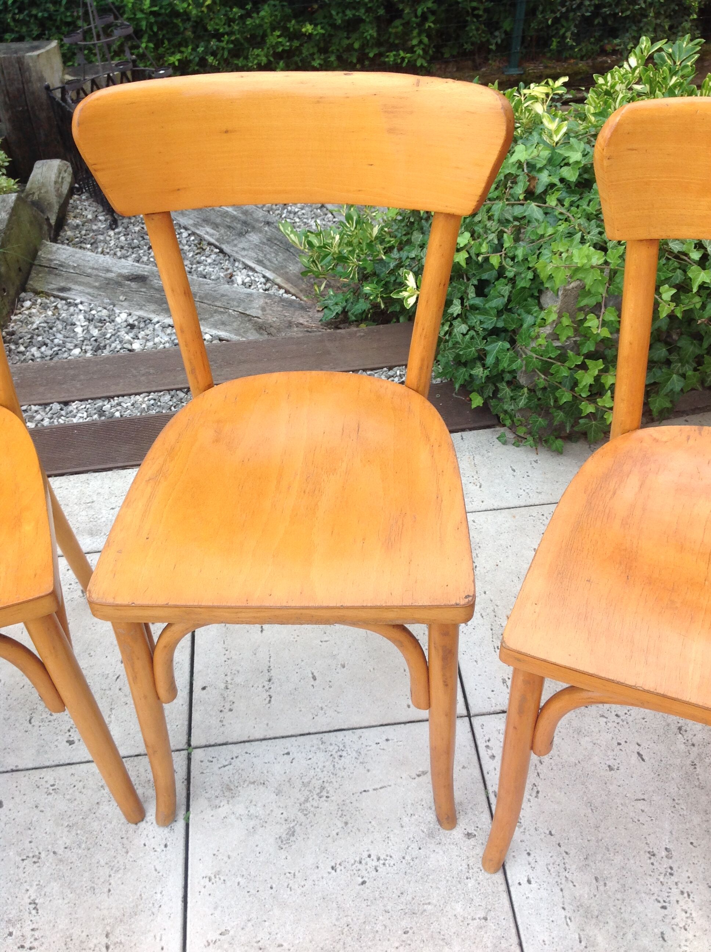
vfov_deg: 52.7
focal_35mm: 35
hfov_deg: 40.6
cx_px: 356
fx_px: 961
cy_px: 476
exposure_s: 1/231
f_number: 2.4
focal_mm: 4.28
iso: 50
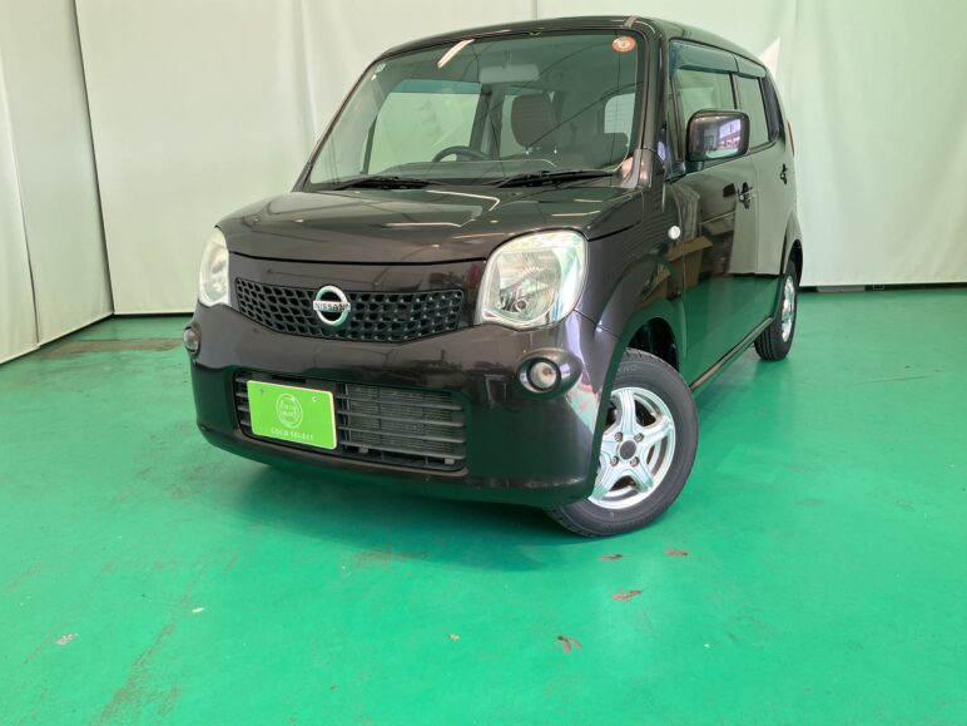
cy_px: 357
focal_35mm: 29
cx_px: 482
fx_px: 810
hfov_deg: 61.7
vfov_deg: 48.2
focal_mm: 3.99
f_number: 1.8
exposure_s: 1/100
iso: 64
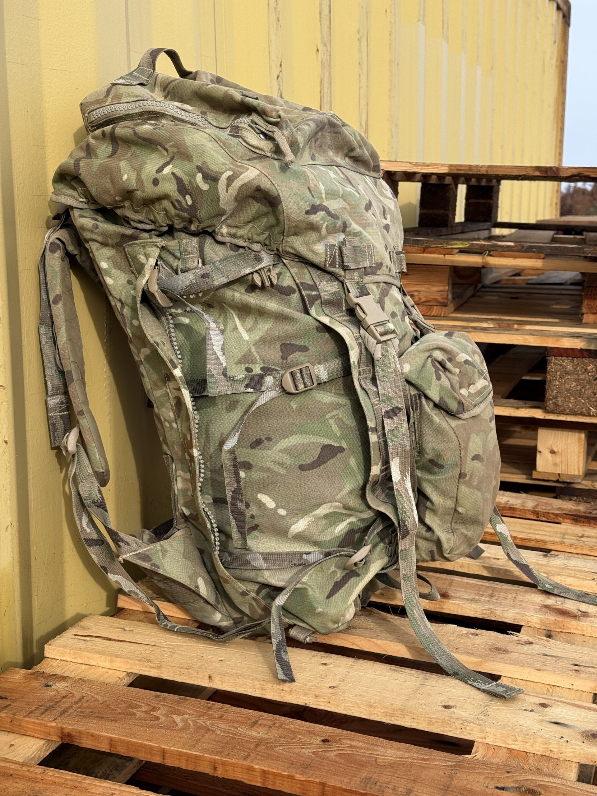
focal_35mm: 48
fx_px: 1104
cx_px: 298
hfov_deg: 30.3
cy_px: 398
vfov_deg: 39.7
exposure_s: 1/1330
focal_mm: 6.76
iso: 64
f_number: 1.78
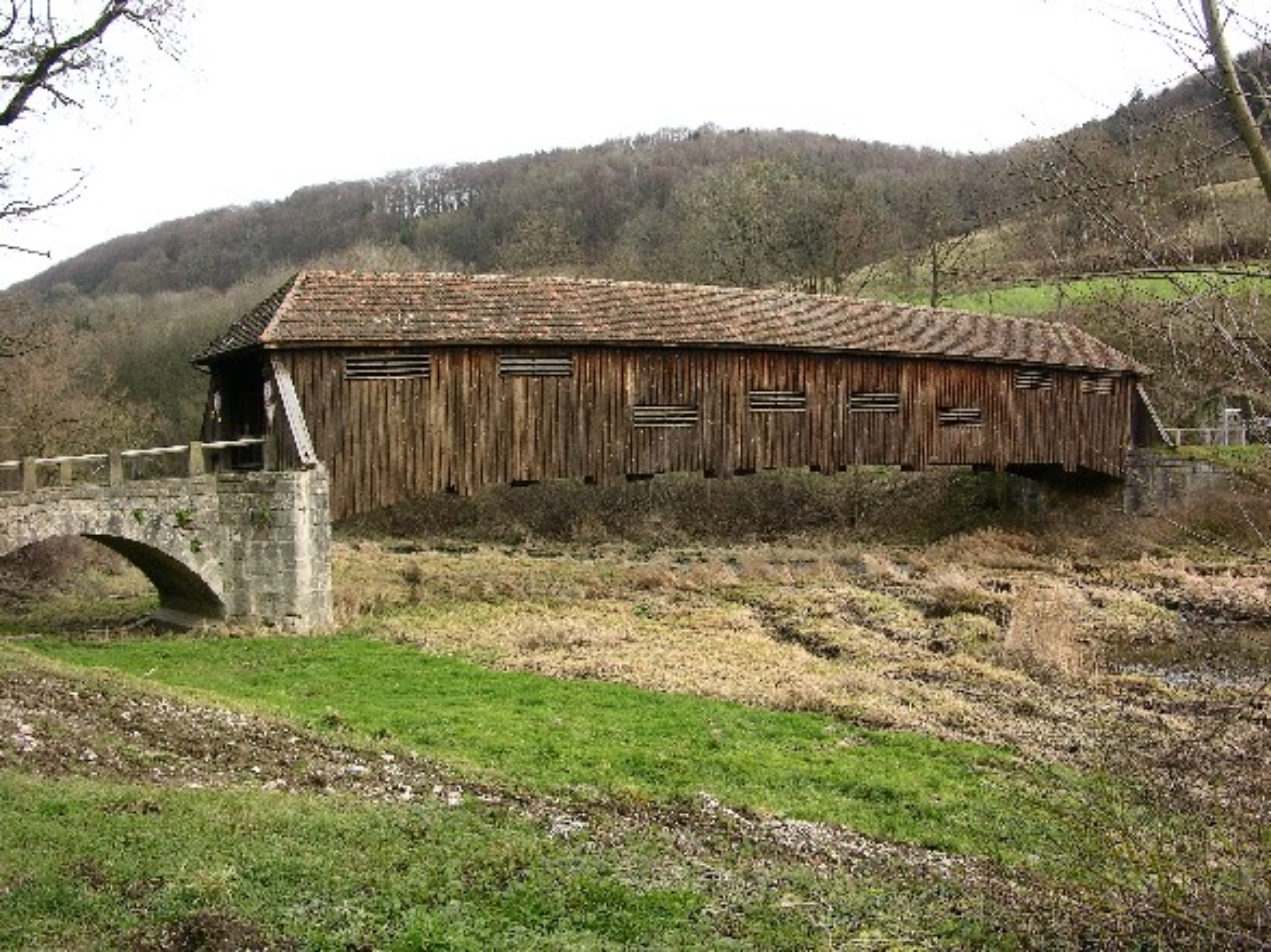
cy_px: 476
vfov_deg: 40.7
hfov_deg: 52.6
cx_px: 636
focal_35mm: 35
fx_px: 1285
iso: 50
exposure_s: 1/47.2
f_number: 5
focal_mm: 8.9
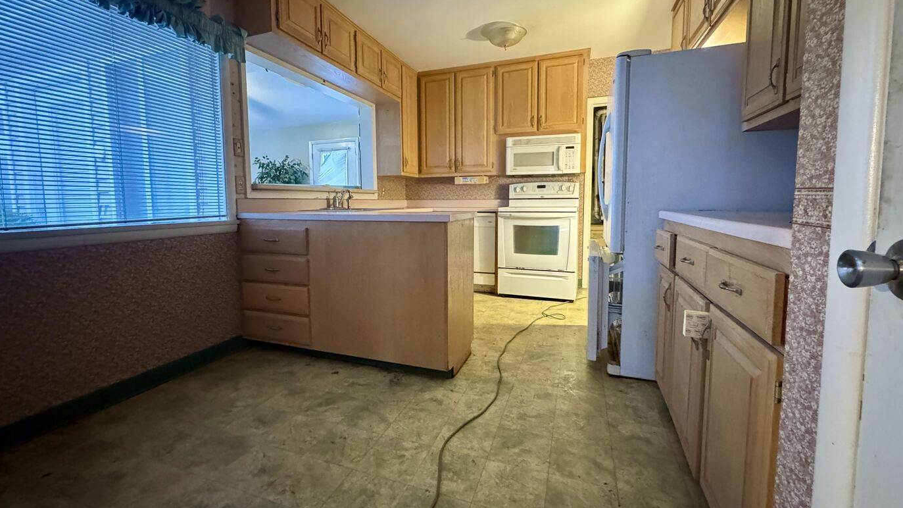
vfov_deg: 67.0
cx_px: 436
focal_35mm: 16
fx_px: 383
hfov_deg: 99.3
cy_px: 233
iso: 2000
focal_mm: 2.22
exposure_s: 1/30
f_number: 2.2
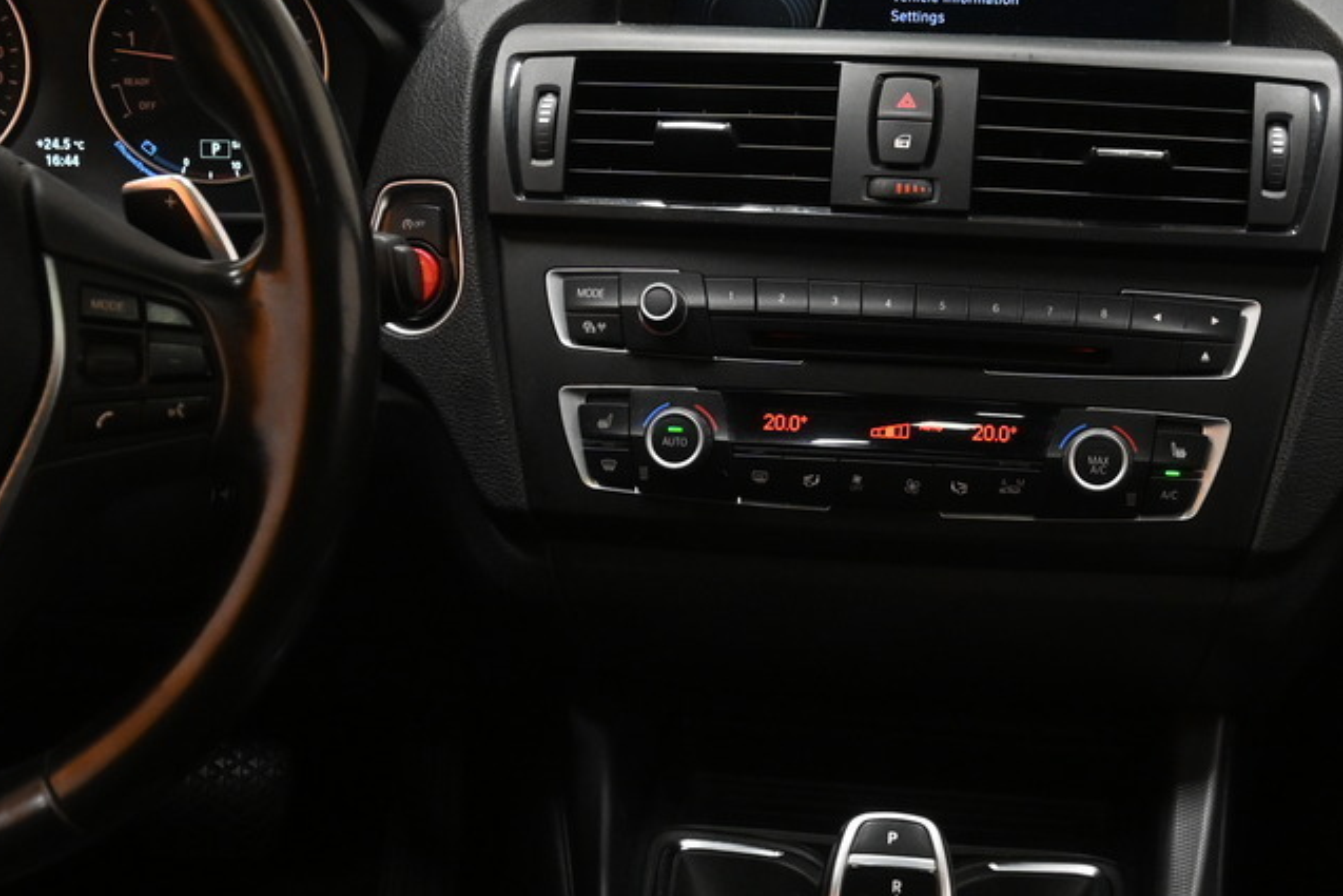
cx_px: 801
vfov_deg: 22.1
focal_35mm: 61
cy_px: 654
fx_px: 2276
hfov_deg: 32.8
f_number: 4
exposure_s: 1/60
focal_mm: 16
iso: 1600
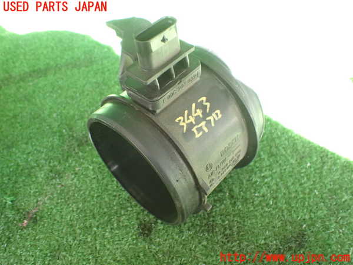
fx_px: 306
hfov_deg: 60.0
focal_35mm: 30
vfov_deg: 46.8
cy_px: 132
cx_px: 176
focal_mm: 5.4
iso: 640
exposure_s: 1/125
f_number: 2.3
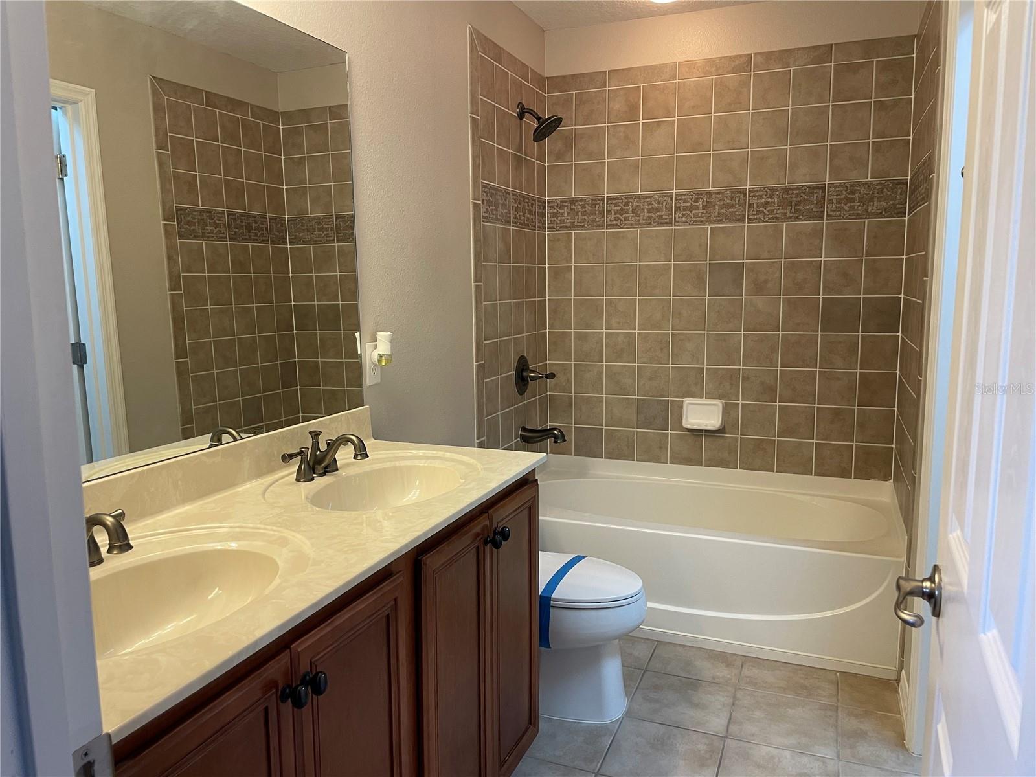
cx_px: 518
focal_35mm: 26
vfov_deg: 53.1
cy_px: 388
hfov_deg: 67.3
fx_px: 778
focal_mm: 4.2
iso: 80
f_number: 1.6
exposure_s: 1/60
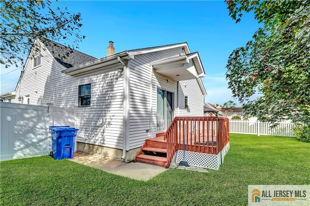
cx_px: 155
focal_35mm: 16
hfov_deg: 96.8
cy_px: 103
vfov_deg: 73.7
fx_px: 138
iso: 320
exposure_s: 1/1250
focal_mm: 16
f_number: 5
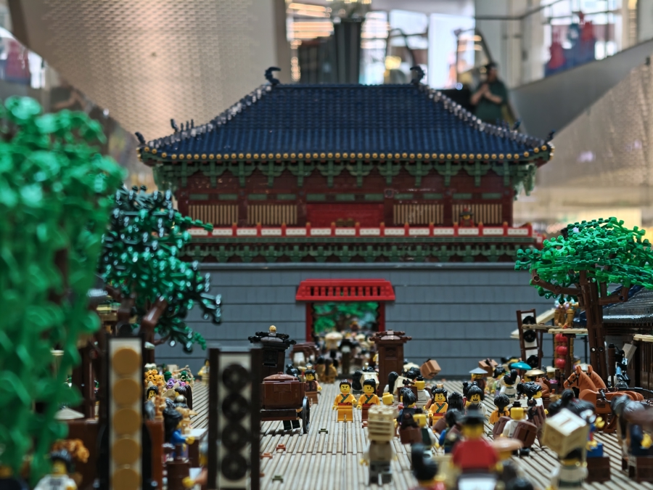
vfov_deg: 11.0
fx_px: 2547
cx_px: 326
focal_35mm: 135
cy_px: 245
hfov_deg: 14.6
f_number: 3.1
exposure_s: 1/69
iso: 800
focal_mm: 24.85
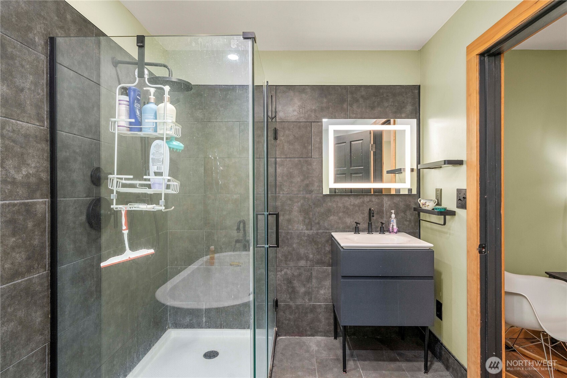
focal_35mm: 17
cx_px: 284
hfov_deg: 93.3
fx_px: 268
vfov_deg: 70.4
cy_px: 189
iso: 1000
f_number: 6.7
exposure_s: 1/15
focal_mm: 17
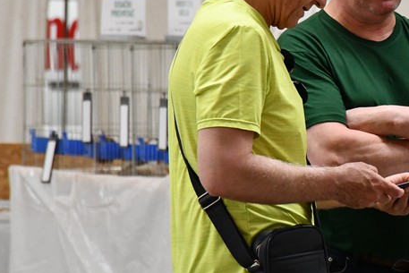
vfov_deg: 2.9
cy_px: 96
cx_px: 353
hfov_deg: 4.4
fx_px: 5352
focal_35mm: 471
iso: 3200
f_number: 5.6
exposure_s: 1/320
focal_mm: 140
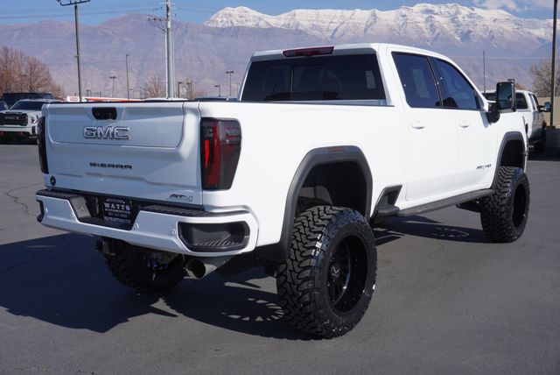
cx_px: 280
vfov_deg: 34.3
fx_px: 607
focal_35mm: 39
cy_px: 188
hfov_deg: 49.5
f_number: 11
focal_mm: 26
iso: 100
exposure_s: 1/200
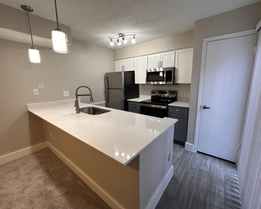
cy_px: 104
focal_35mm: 15
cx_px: 139
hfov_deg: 96.7
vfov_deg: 84.0
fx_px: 116
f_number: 2.2
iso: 160
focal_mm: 2.22
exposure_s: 1/120
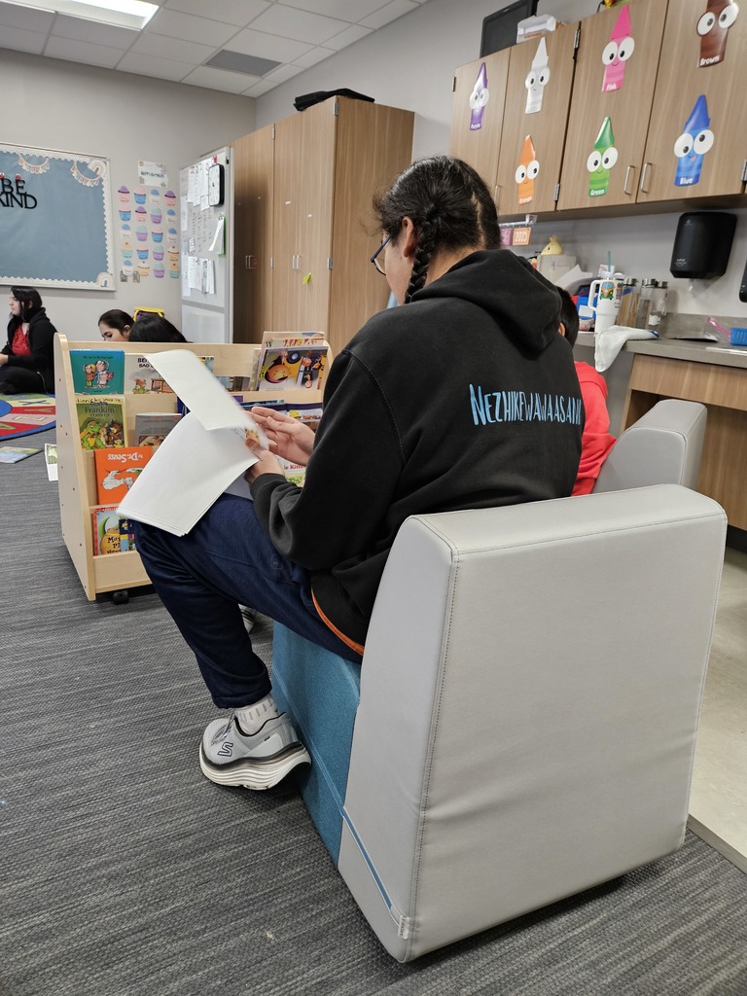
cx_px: 374
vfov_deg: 73.9
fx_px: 662
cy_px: 498
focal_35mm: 23
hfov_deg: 58.9
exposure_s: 1/30
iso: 500
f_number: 1.8
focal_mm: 5.4
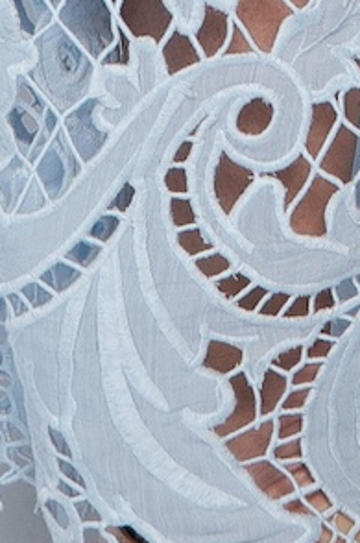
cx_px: 569
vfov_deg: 4.2
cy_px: -960
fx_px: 7165
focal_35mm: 476
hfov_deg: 2.9
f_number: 5
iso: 200
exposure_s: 1/160
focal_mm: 62
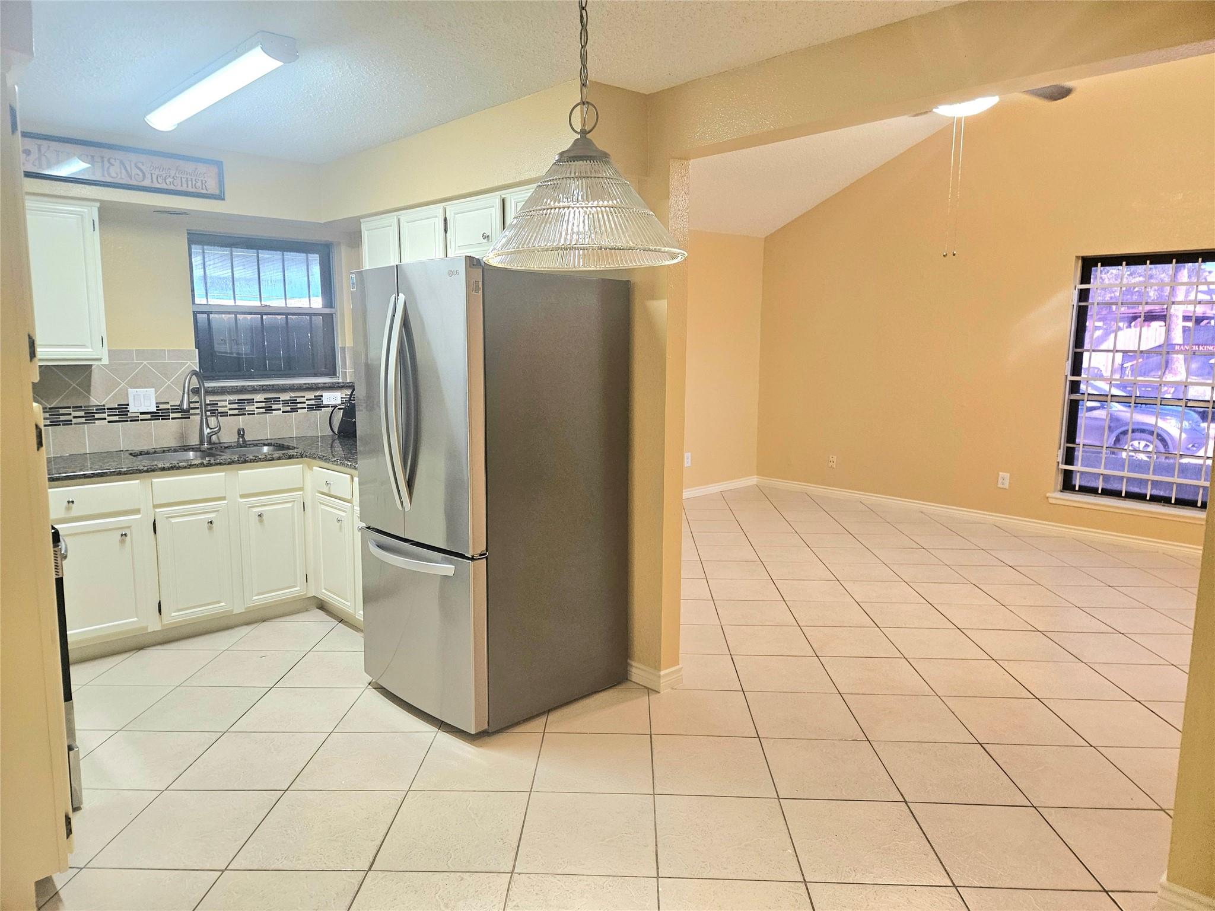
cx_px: 608
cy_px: 456
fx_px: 807
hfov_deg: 73.9
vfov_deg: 58.9
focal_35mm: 23
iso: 200
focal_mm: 5.4
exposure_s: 1/120
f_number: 1.8
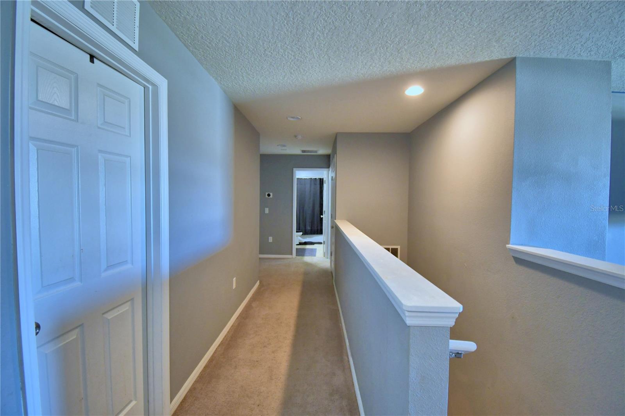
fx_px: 260
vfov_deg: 77.3
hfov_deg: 100.4
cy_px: 208
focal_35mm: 15
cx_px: 312
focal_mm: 10
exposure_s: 1/30
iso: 800
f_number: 4.5
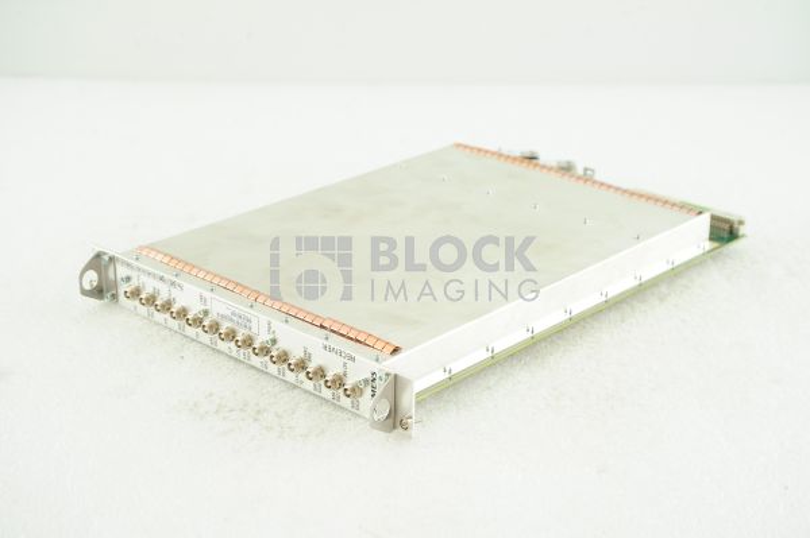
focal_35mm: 66
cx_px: 405
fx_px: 1484
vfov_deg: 20.6
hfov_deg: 30.5
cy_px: 269
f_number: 10
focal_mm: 66
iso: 1600
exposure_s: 1/125
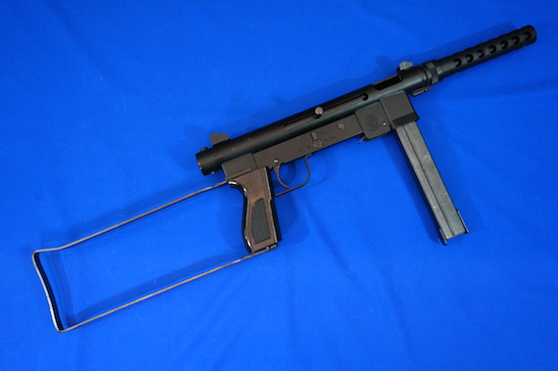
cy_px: 186
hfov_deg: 59.5
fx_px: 488
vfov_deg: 41.6
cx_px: 279
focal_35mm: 32
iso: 1600
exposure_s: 1/160
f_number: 4
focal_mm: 21
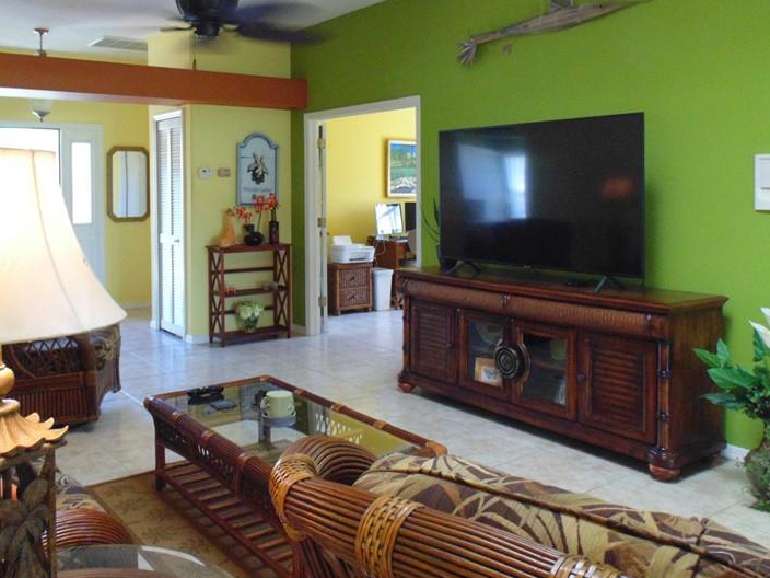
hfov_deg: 56.6
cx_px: 331
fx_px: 712
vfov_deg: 43.7
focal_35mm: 32
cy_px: 203
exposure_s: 1/30
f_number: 3.1
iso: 400
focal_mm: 4
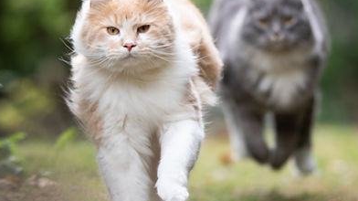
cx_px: 146
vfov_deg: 2.9
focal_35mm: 419
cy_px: 42
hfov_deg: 5.2
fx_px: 3975
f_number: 1.8
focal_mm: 135
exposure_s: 1/1000
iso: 360
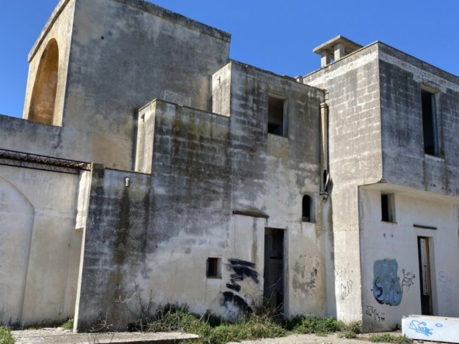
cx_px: 230
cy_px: 172
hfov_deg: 67.3
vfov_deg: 53.1
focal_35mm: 26
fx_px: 345
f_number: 1.8
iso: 32
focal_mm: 4.25
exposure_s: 1/1996
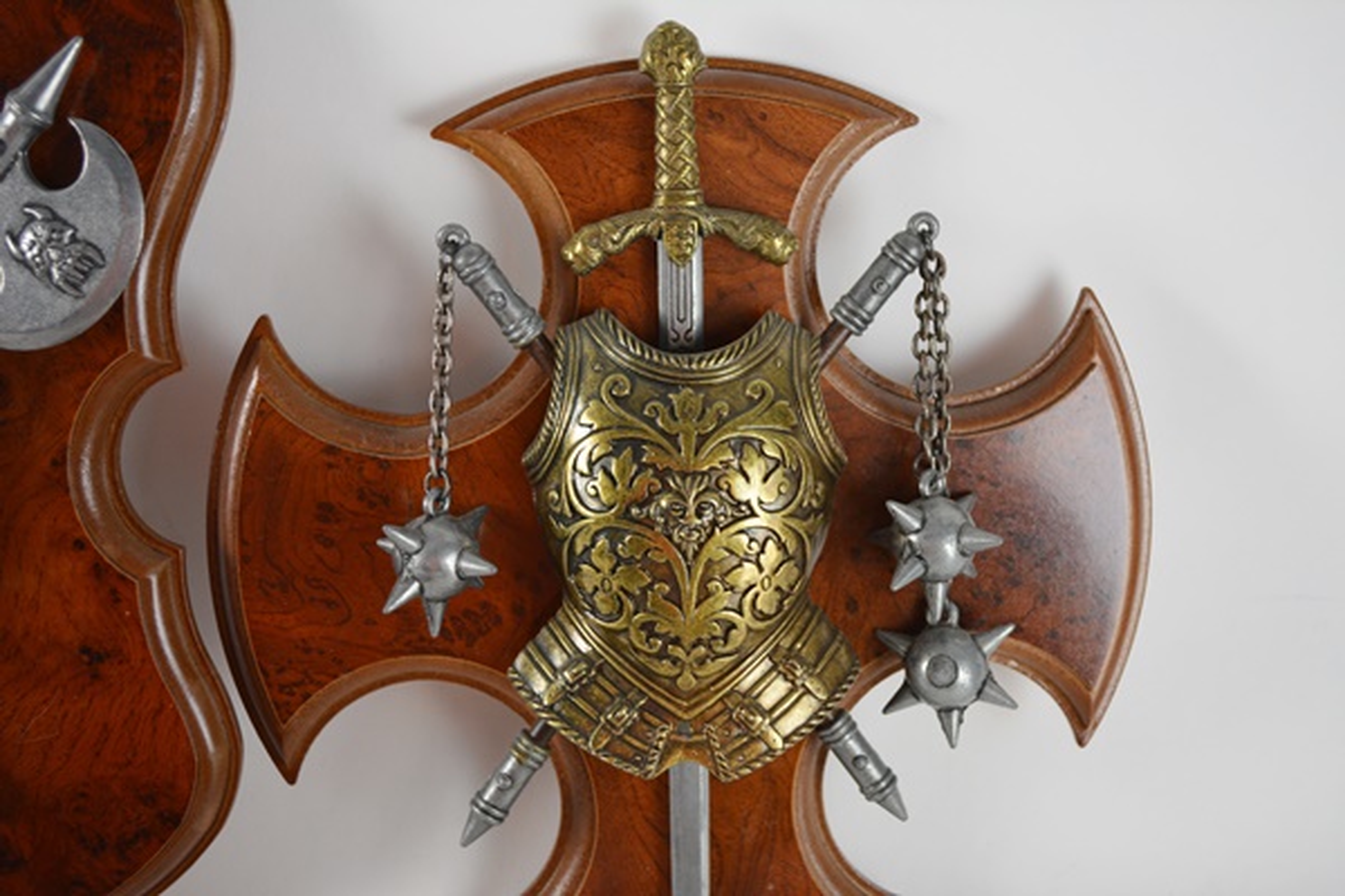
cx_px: 672
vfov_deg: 25.8
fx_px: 1961
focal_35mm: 52
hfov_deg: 37.9
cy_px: 448
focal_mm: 35
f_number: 5
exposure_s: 1/80
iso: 400
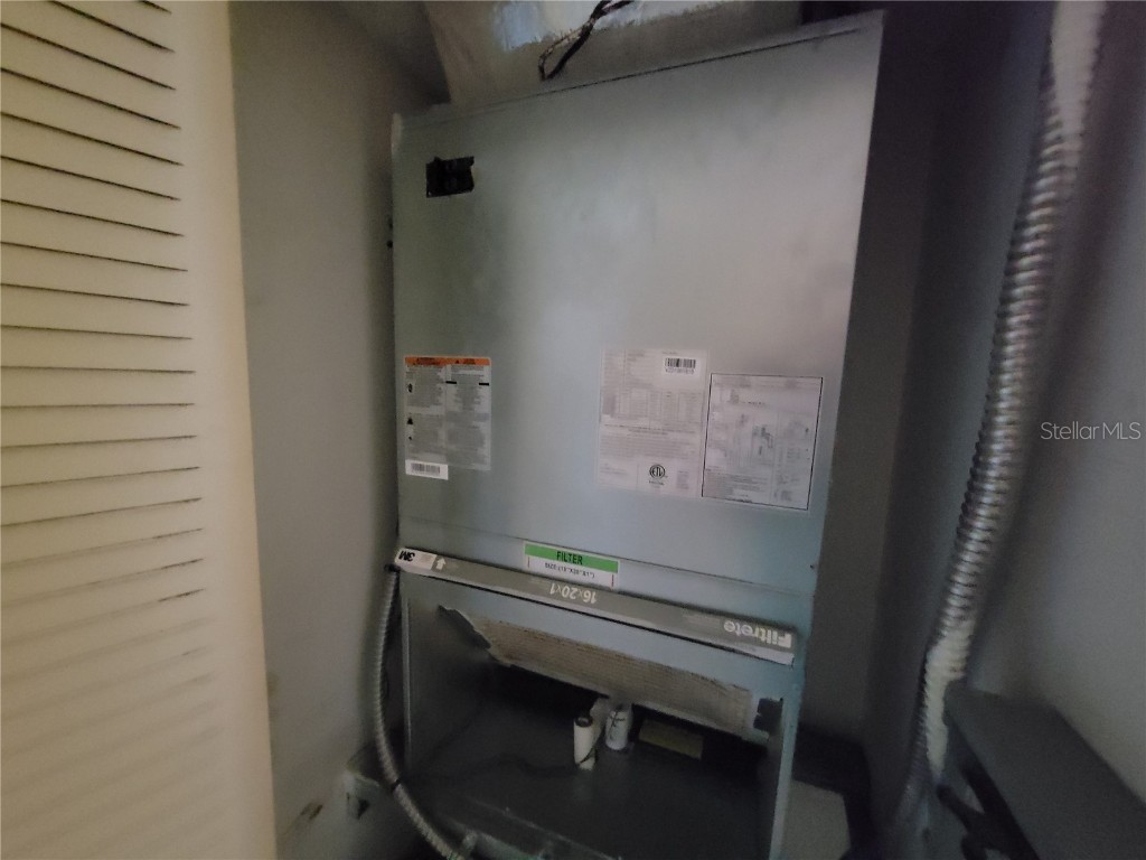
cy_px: 430
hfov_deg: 106.2
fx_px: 430
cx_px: 573
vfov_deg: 89.9
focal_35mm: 13
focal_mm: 2.2
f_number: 2.2
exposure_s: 1/24
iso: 2500
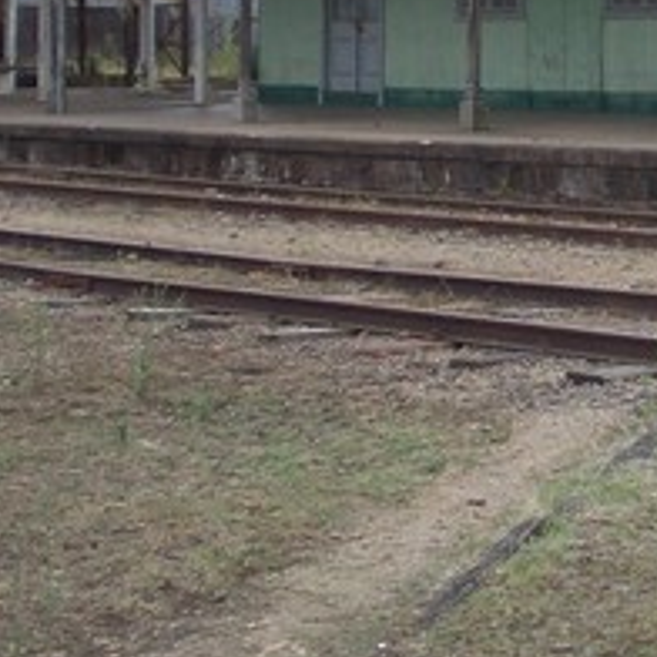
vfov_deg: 13.1
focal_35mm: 131
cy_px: -57
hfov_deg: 12.9
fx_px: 2813
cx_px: 851
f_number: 3.1
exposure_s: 1/250
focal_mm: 5.3
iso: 80
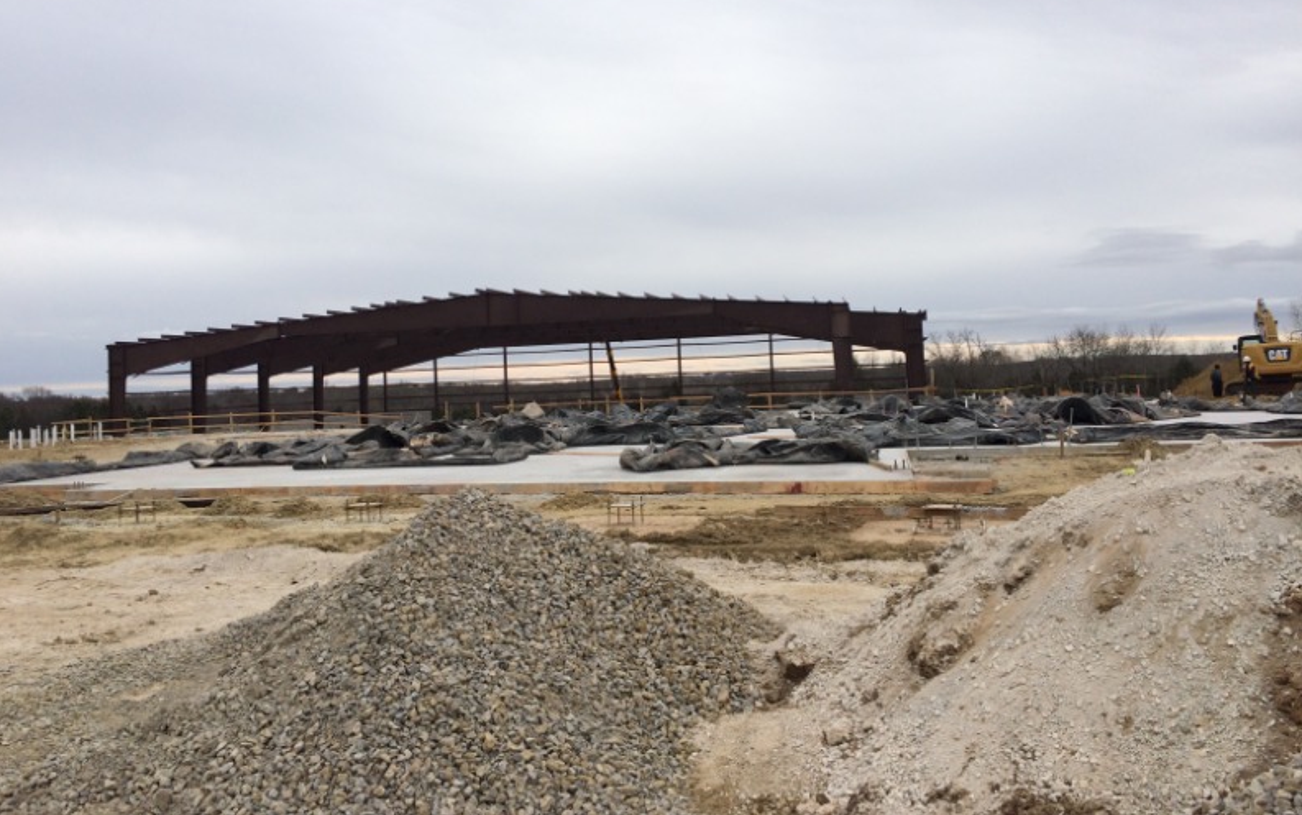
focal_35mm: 31
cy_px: 337
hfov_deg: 61.2
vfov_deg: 40.5
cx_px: 647
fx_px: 1100
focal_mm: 4.15
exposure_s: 1/1466
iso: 32
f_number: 2.2
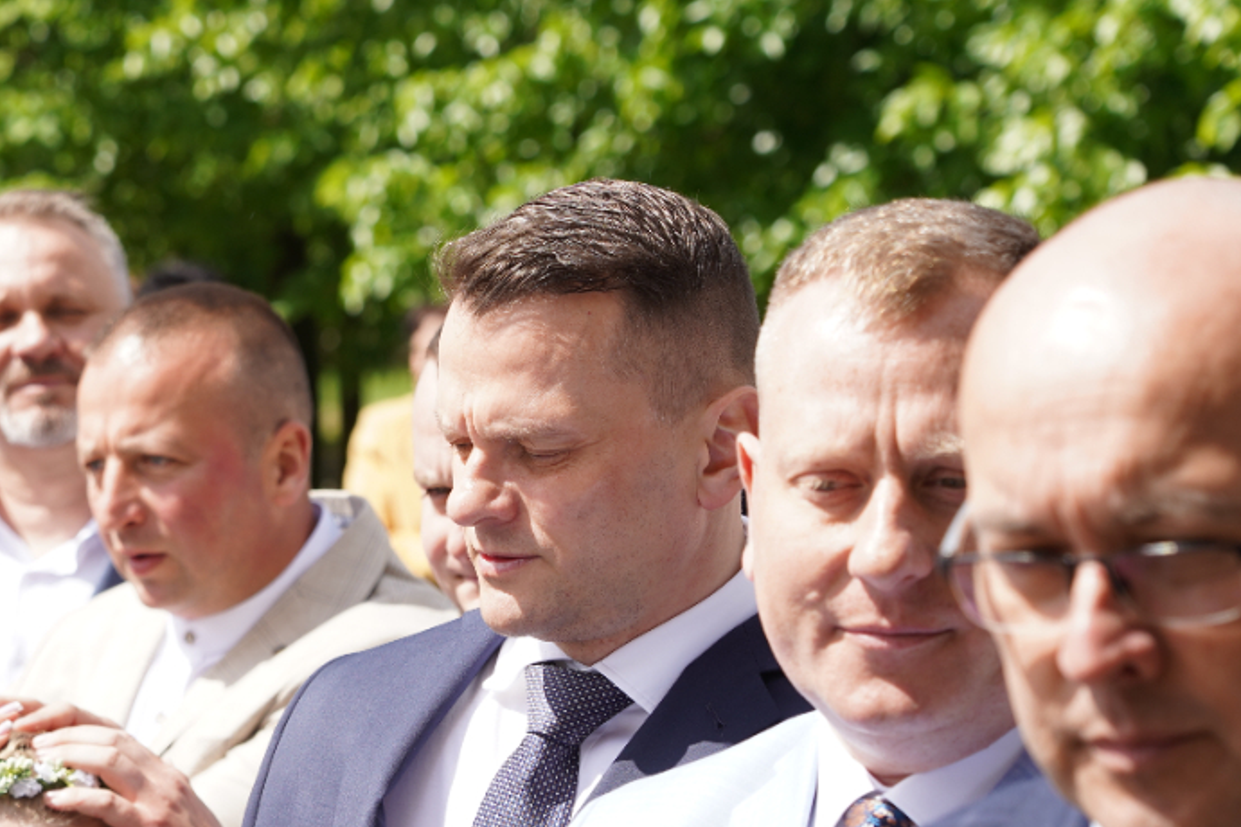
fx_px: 6170
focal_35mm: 179
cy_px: 729
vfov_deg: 7.7
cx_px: 147
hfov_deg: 11.4
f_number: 6.3
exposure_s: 1/250
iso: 100
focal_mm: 95
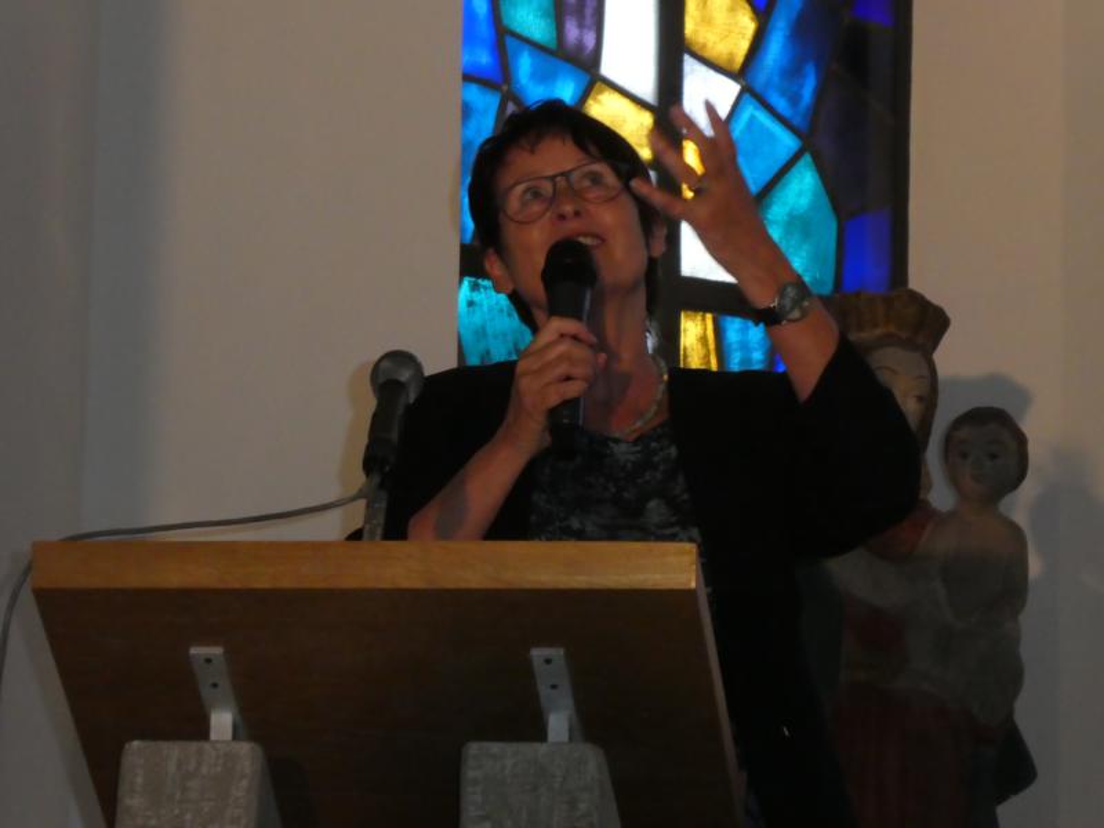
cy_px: 414
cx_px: 552
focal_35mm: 200
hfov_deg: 9.9
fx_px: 6379
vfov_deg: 7.4
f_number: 5.6
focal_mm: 35.8
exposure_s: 1/60
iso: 1250
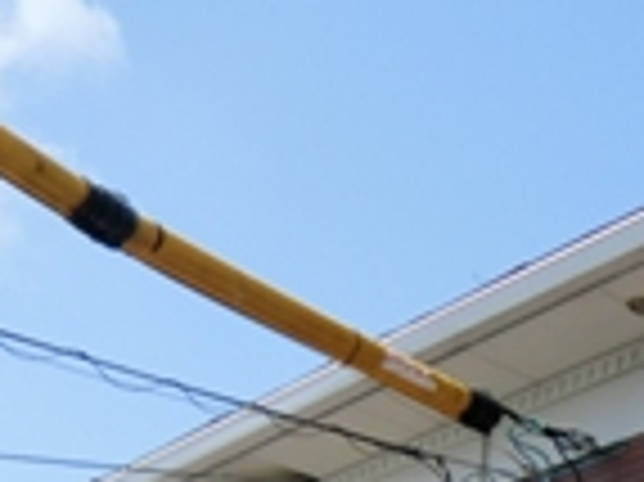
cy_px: 869
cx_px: 1081
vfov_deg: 12.8
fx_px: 1952
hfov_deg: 16.4
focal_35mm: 105
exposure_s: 1/800
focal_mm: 4.5
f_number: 3.5
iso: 80
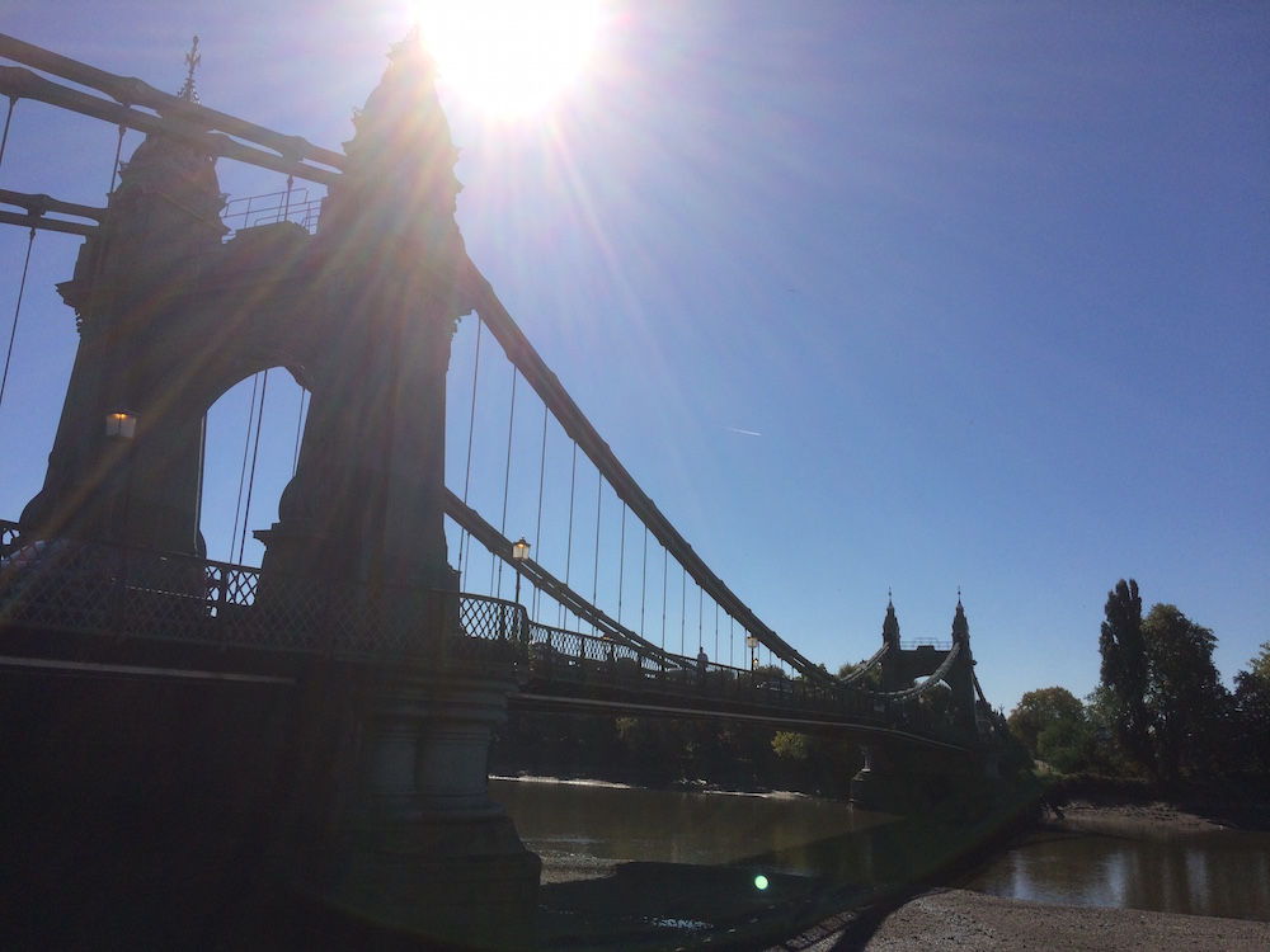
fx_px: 1064
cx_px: 635
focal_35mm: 29
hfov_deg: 61.7
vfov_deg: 48.2
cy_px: 476
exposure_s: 1/5128
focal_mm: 4.15
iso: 32
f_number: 2.2
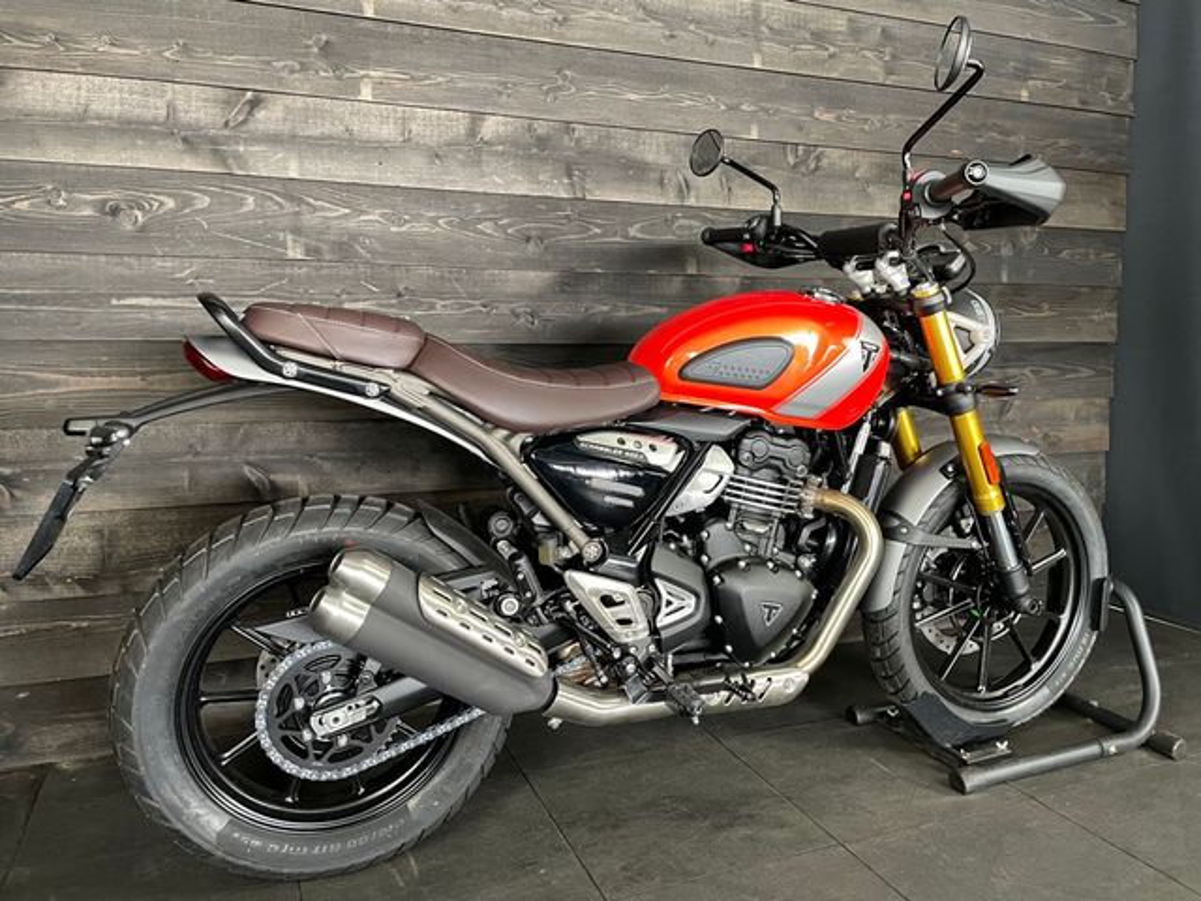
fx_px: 902
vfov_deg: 53.1
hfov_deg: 67.3
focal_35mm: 26
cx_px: 600
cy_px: 450
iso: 250
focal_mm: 4.2
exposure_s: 1/50
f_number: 1.6
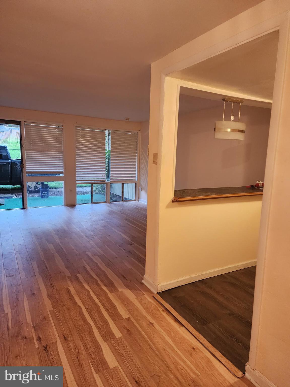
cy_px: 194
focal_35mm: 23
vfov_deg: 73.9
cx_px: 145
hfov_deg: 58.9
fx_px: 257
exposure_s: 1/60
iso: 640
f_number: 1.8
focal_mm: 6.4
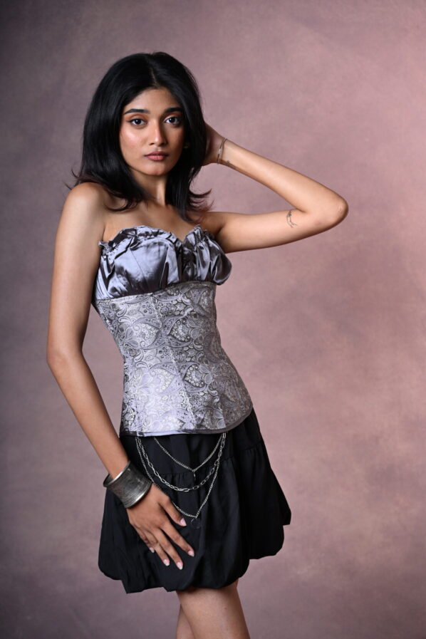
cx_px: 213
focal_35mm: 72
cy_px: 320
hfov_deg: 18.9
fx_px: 1278
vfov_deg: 28.1
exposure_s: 1/200
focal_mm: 72
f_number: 4
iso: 250
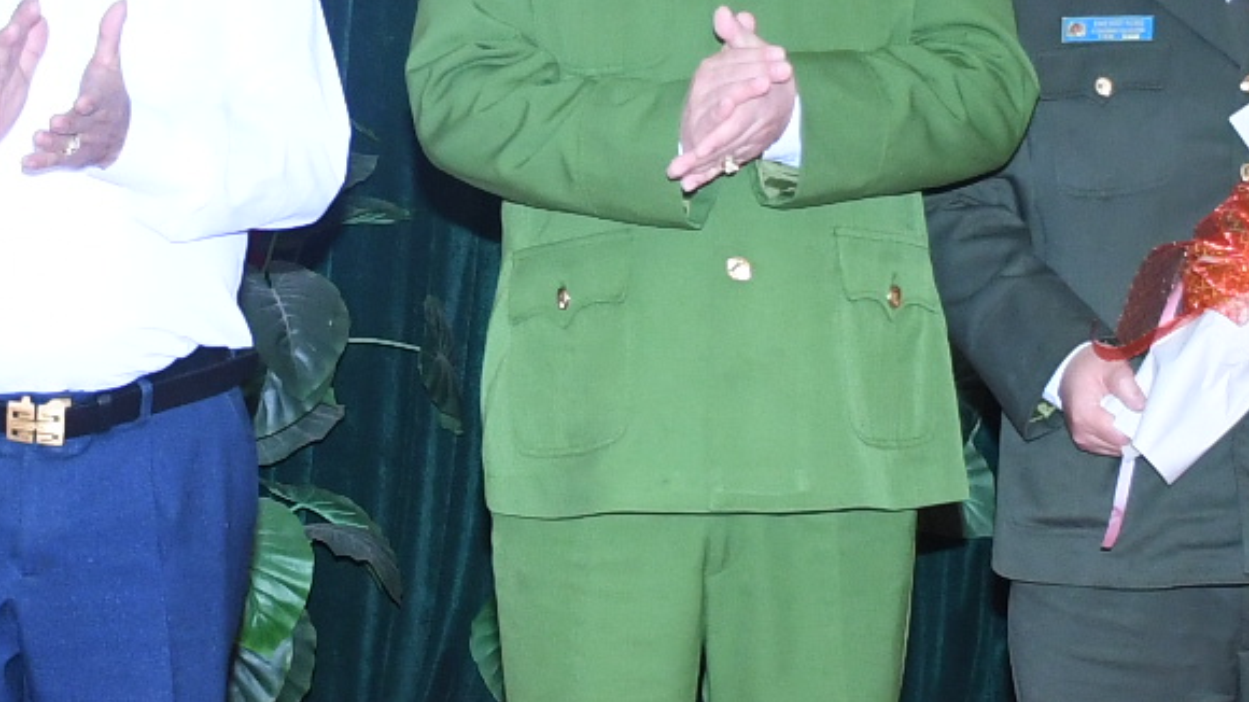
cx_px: 377
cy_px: -17
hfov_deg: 12.9
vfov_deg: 7.3
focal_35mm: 166
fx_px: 5497
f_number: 3.5
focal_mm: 22
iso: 1000
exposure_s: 1/200
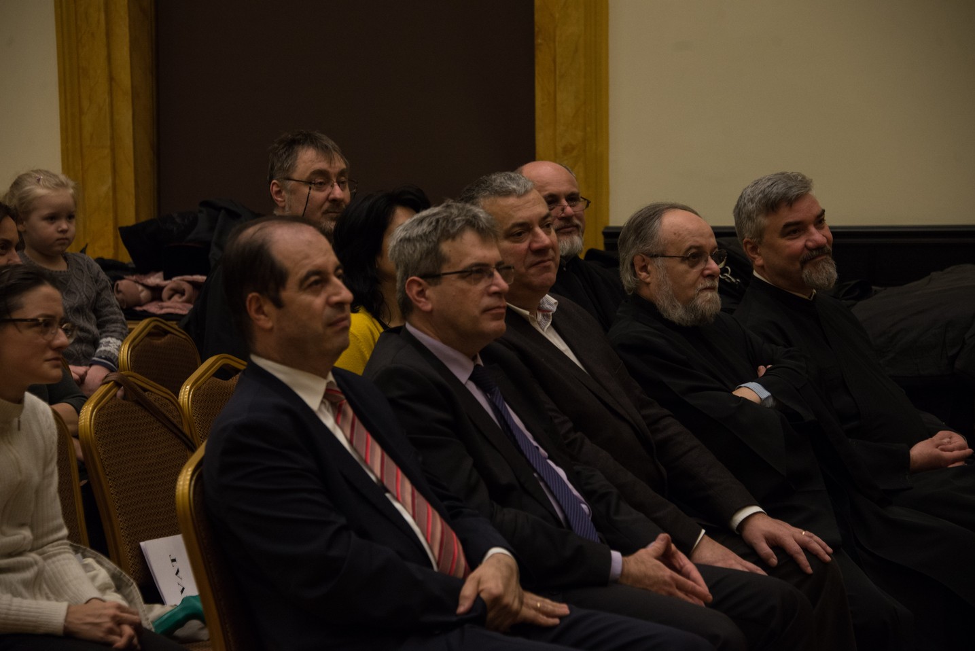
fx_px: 3387
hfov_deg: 16.4
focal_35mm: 125
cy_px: 326
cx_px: 488
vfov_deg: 11.0
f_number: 5.6
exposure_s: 1/80
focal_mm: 125
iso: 2000
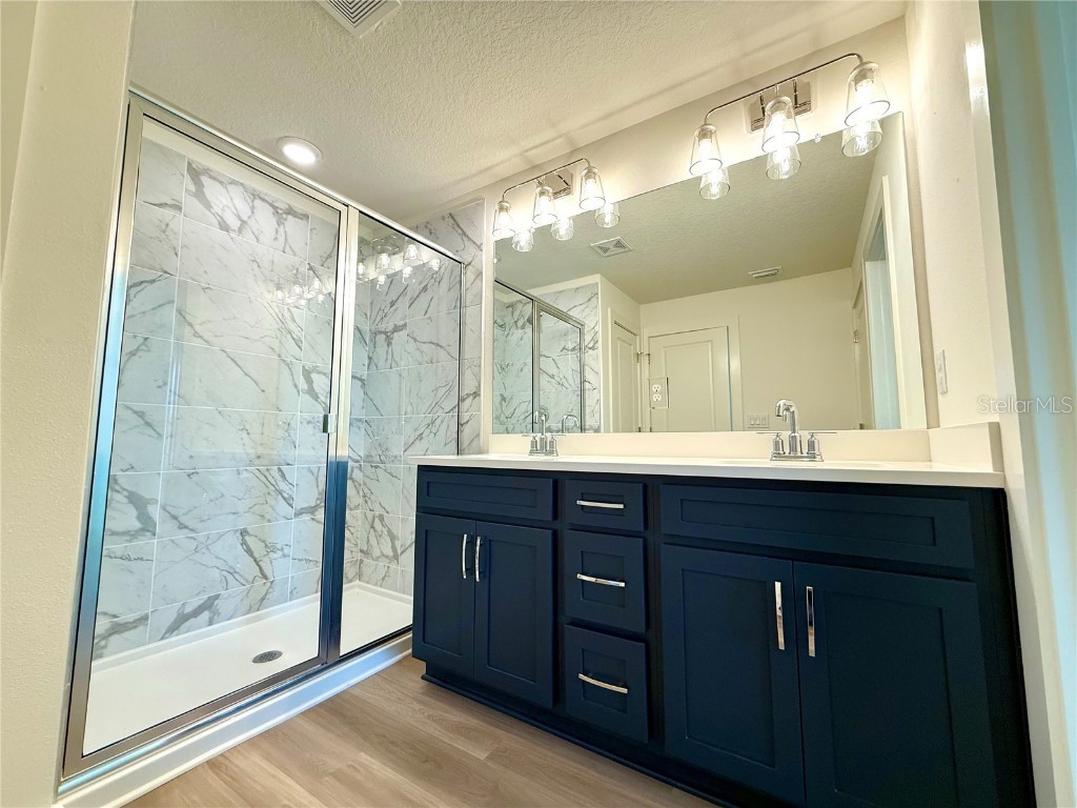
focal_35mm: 14
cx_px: 538
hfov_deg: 102.1
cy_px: 404
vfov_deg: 85.7
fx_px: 436
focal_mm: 2.22
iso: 160
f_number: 2.2
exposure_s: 1/120
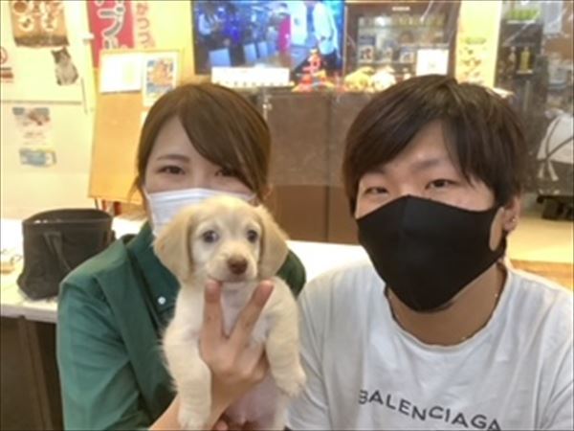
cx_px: 287
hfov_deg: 58.4
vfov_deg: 45.4
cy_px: 216
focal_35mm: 31
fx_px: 514
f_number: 2.4
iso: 250
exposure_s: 1/60
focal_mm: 3.3
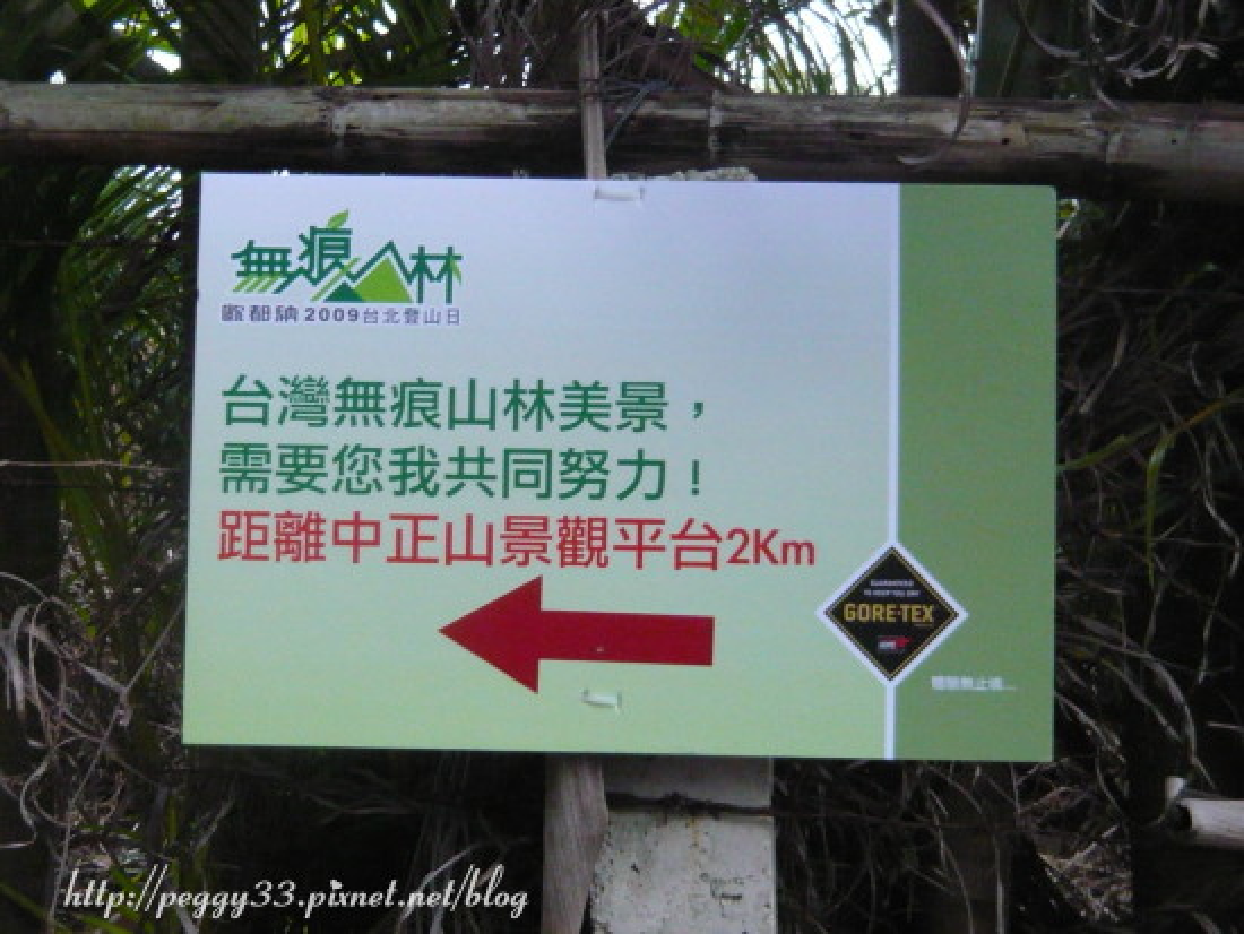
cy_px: 467
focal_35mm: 50
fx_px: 1798
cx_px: 622
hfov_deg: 38.2
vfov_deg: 29.1
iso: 400
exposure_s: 1/60
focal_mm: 5.2
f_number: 3
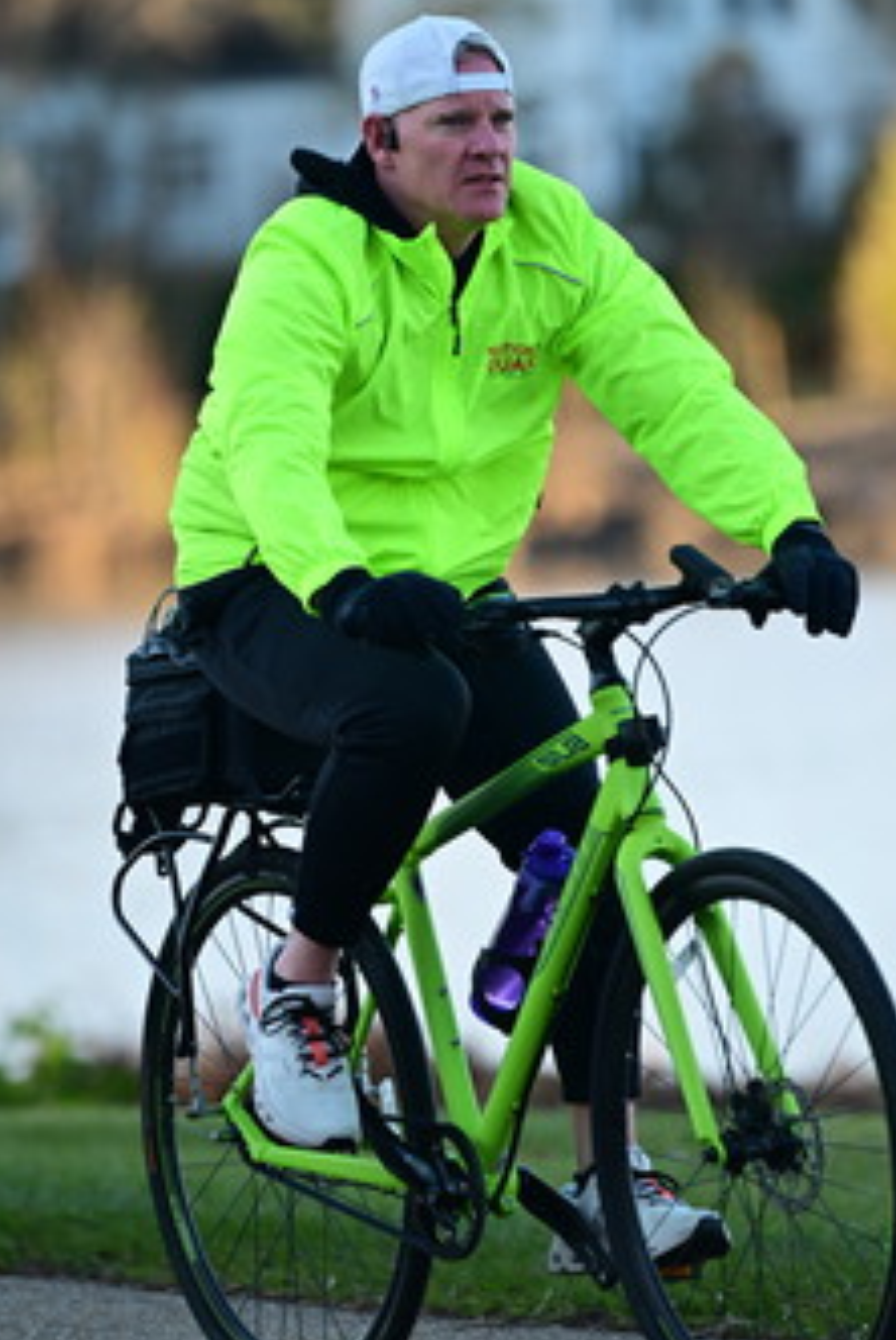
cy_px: 488
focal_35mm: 331
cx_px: 349
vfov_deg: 6.2
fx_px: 12331
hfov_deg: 4.2
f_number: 2.8
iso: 900
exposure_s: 1/2000
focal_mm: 200
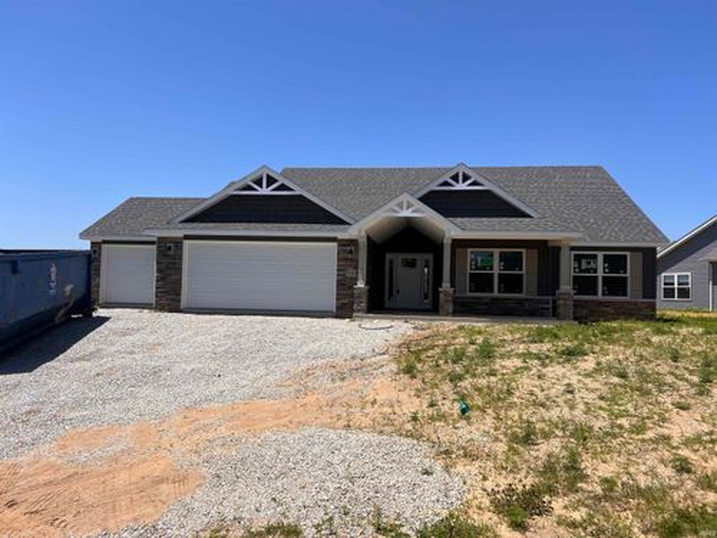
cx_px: 358
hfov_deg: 67.3
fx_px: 539
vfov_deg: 53.1
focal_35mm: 26
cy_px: 269
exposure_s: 1/5587
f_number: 1.5
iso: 50
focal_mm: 5.7
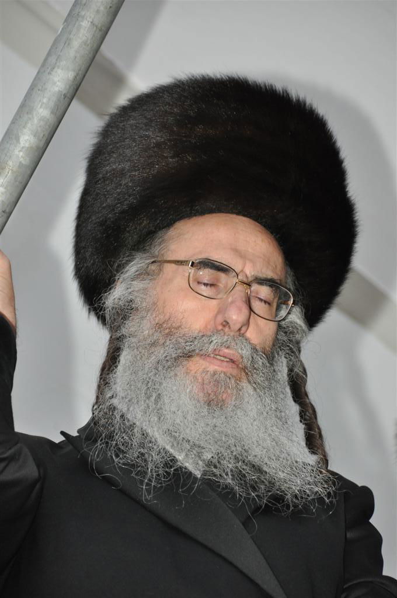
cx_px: 198
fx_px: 3359
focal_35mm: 202
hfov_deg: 6.8
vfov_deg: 10.2
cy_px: 299
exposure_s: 1/60
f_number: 5.6
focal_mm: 135
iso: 800
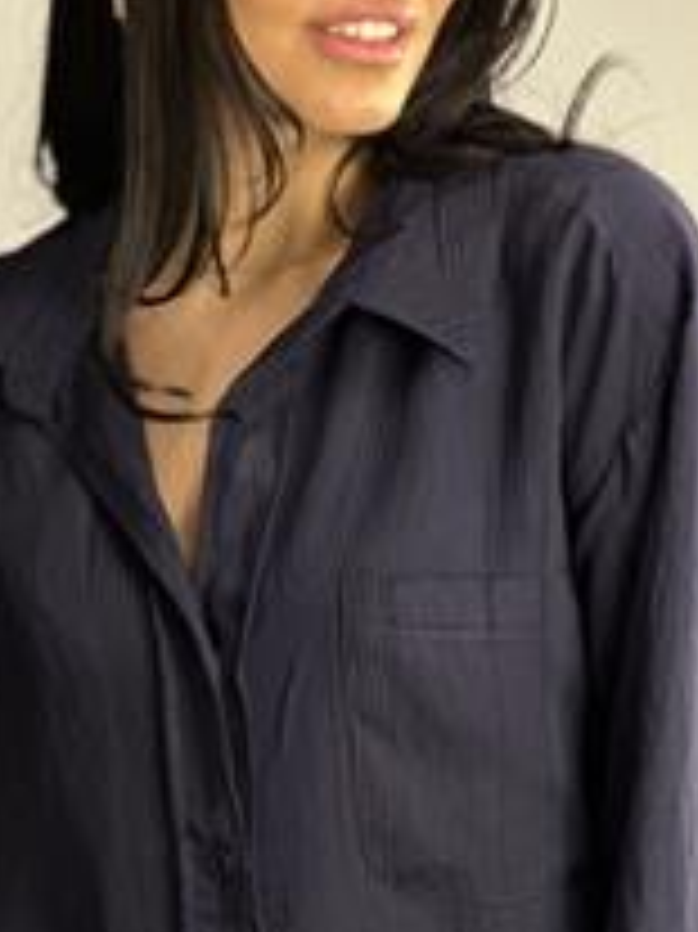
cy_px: 813
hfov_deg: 9.6
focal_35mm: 154
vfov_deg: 12.7
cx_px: 302
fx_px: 4145
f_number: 2.8
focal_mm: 9
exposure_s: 1/20
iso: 320
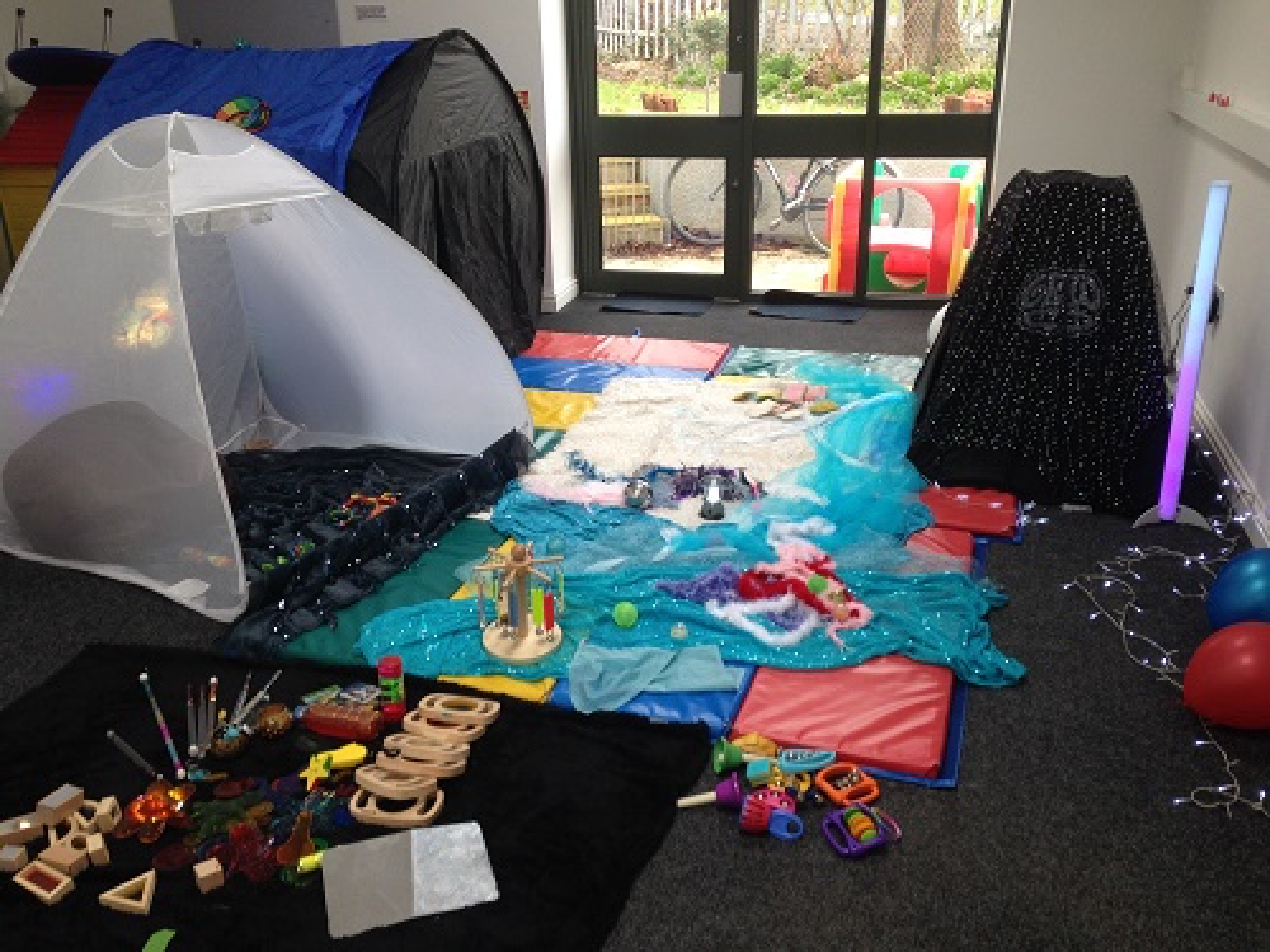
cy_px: 476
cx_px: 635
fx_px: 1211
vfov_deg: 42.9
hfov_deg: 55.4
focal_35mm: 33
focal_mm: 4.12
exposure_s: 1/60
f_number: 2.4
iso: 64
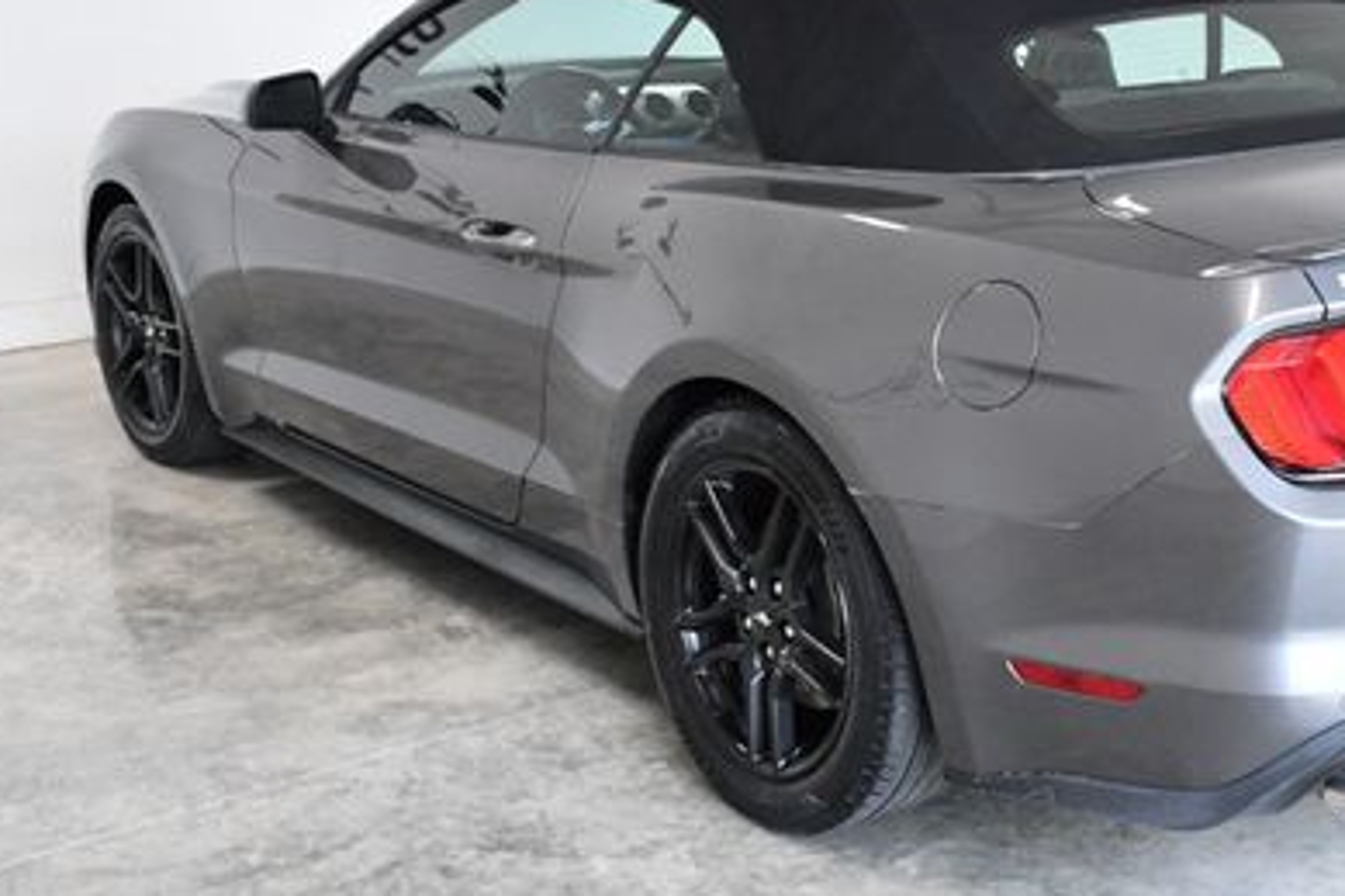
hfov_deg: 34.9
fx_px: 2091
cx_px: 999
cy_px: 374
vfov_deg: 24.1
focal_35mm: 56
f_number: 8
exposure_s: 1/250
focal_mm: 23
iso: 2500
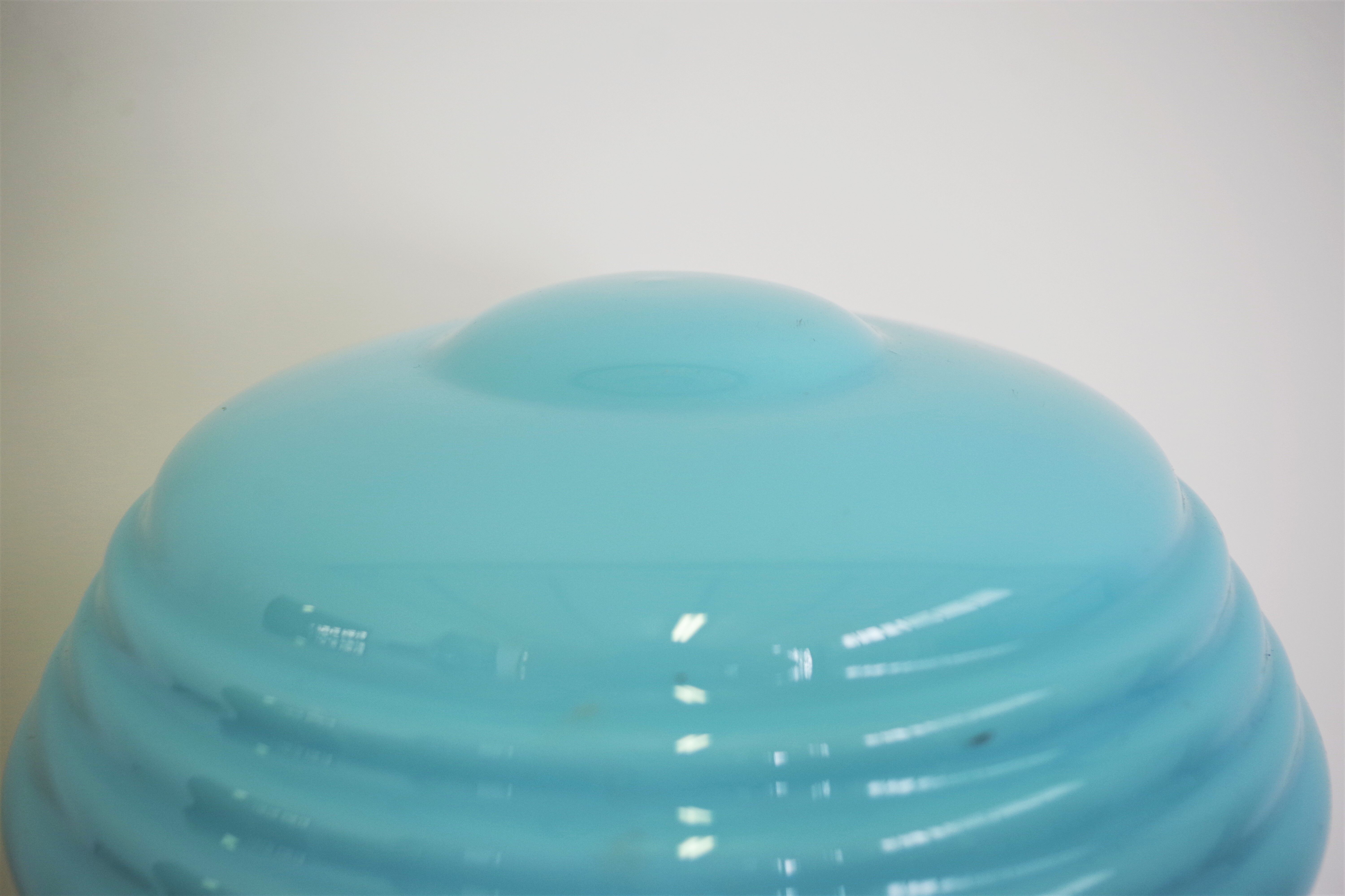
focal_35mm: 42
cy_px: 448
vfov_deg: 31.9
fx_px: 1569
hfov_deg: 46.4
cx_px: 672
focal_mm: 28.13
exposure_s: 1/60
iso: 200
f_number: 4
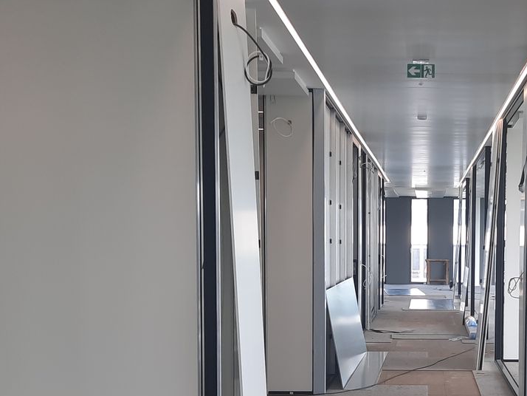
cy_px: 289
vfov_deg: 25.8
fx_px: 853
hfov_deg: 33.2
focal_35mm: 56
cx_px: 437
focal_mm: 4.6
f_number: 2
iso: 50
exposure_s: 1/50
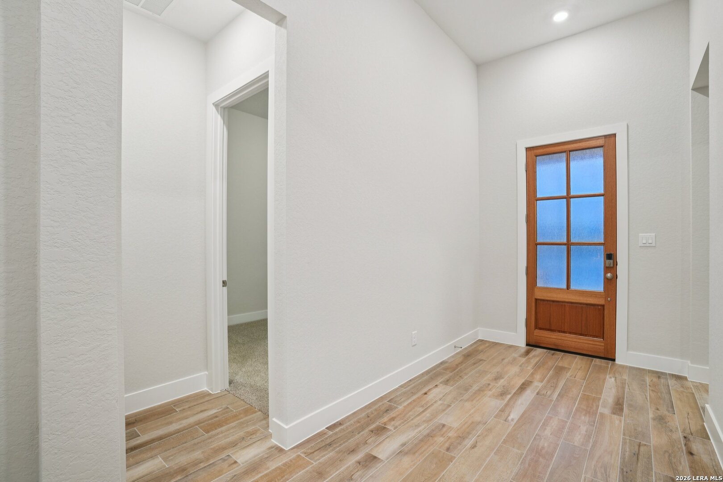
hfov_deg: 96.7
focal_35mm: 16
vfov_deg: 73.7
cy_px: 241
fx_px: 321
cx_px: 362
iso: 400
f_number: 8
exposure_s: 1/8
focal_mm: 16
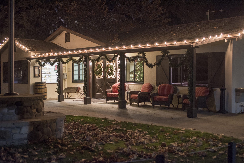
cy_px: 82
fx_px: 339
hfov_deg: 39.6
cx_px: 122
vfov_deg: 27.0
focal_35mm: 50
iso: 1000
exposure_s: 1/13
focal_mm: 50
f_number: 2.2
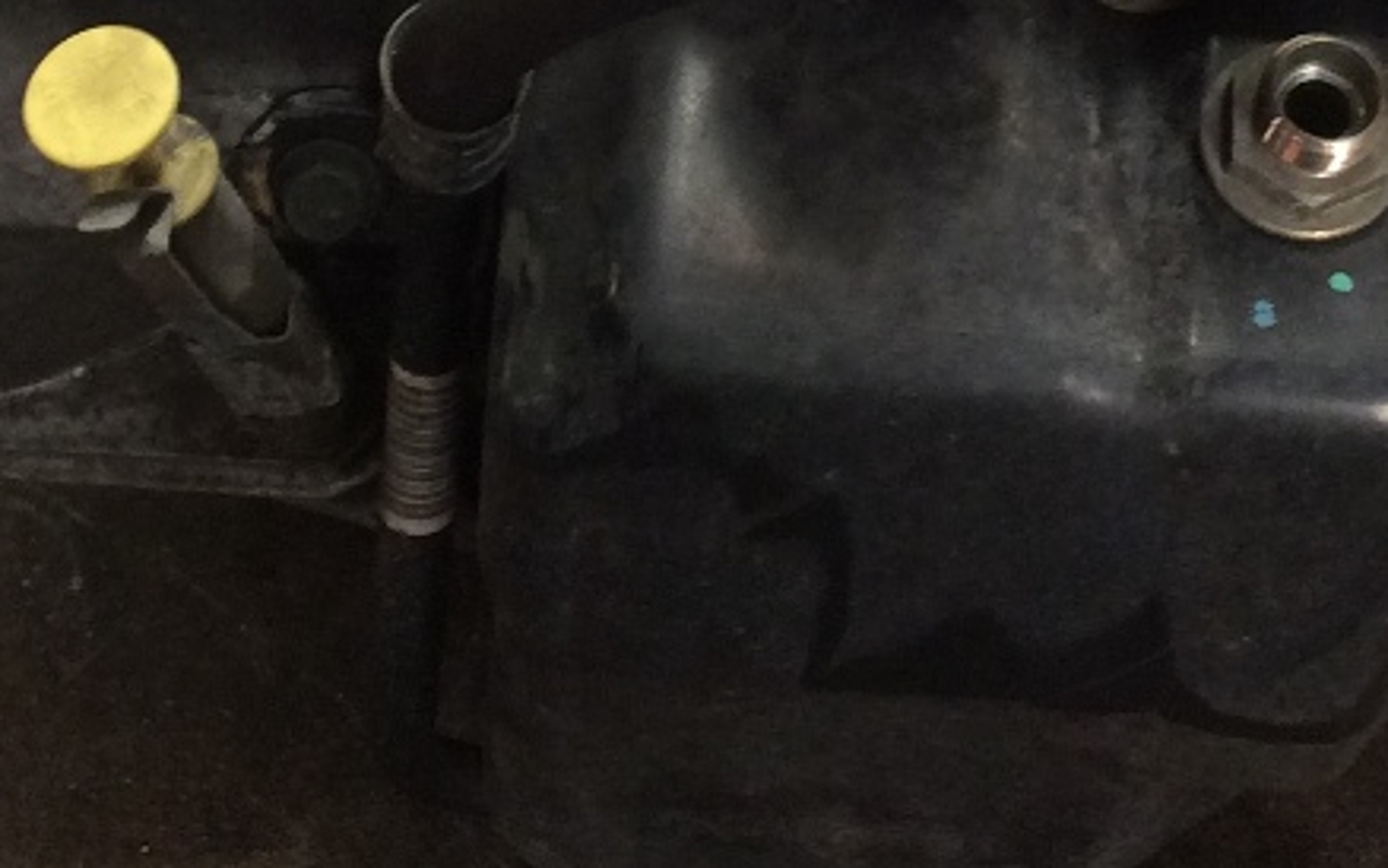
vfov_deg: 12.8
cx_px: 719
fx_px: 3746
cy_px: -228
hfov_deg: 21.0
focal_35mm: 99
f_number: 2.4
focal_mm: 3.3
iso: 80
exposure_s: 1/24
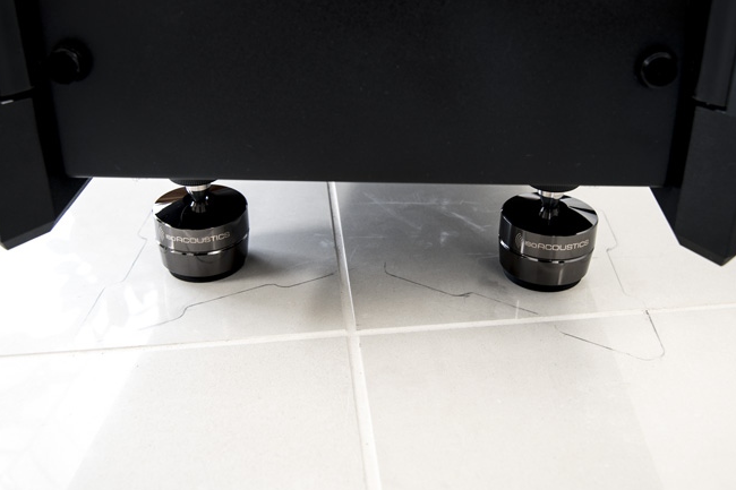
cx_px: 375
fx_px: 818
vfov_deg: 33.3
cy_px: 205
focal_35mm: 40
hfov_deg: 48.5
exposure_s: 1/2.5
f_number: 8
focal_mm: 34
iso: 320
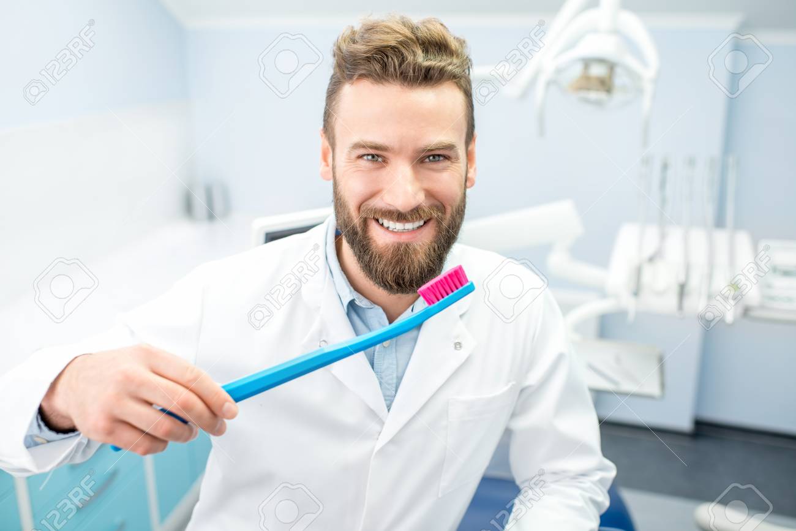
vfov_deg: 37.9
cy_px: 266
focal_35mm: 35
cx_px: 398
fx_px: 774
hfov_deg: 54.4
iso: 200
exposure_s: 1/200
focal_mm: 35
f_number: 2.8
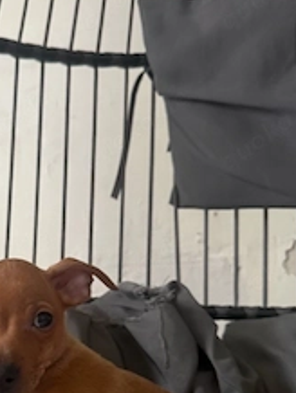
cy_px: 290
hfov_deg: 31.6
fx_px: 501
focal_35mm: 44
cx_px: 36
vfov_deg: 41.7
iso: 320
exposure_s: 1/50
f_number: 1.78
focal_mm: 6.76
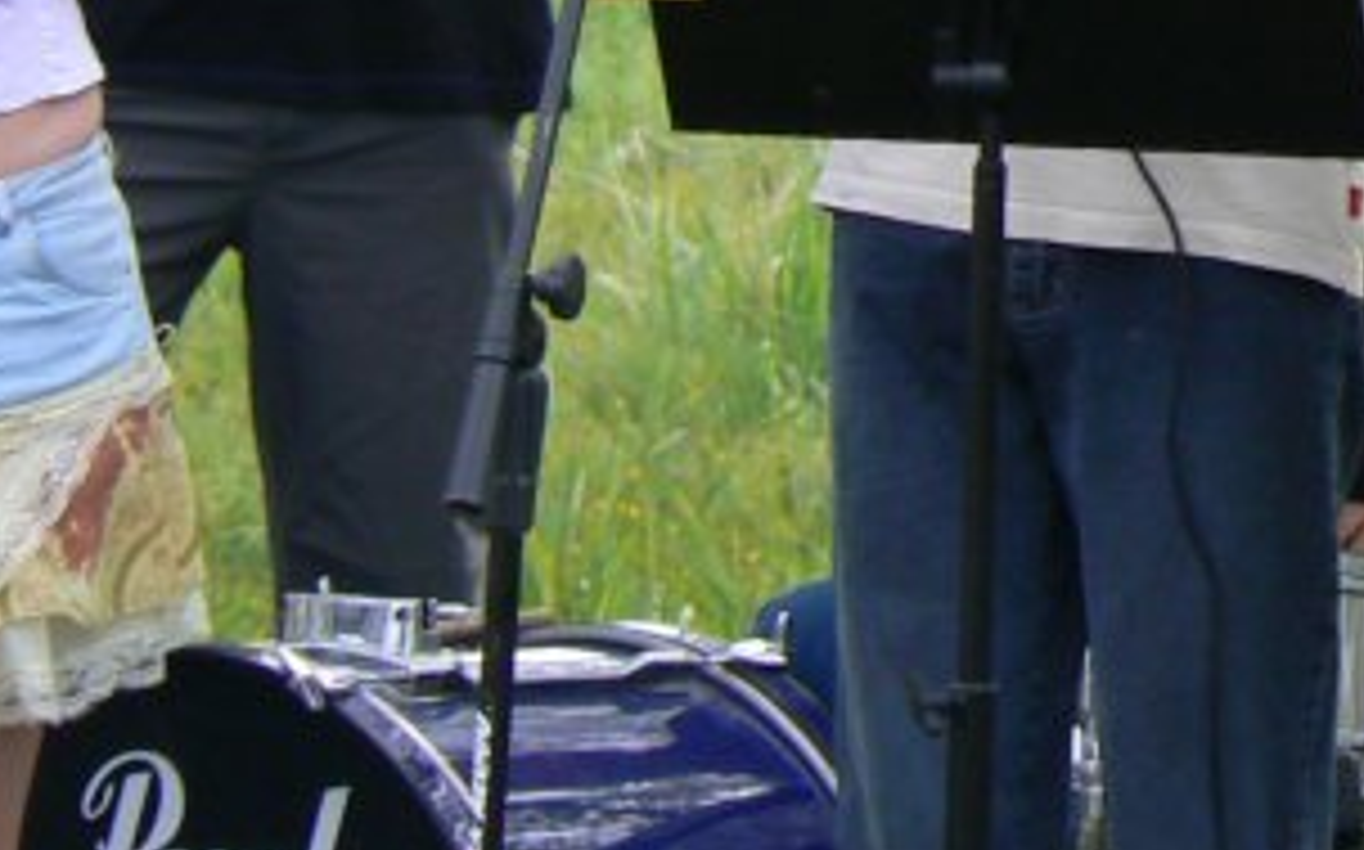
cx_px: 1409
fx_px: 25412
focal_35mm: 684
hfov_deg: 3.1
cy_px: -355
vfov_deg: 1.9
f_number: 3.3
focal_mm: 40.7
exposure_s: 1/400
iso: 100
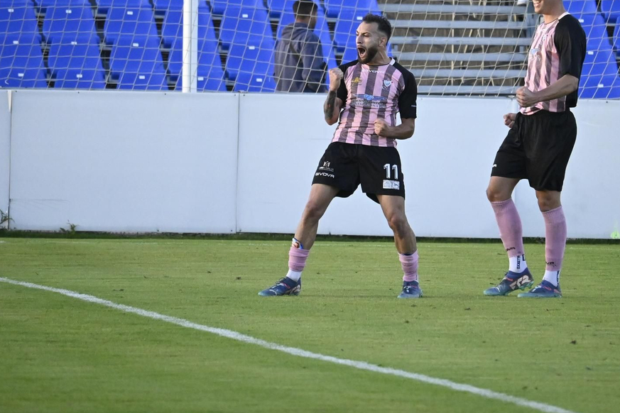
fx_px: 11831
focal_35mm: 687
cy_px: 80
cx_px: 383
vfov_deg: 2.0
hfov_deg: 3.0
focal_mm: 250
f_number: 6.3
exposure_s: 1/1250
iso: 3200
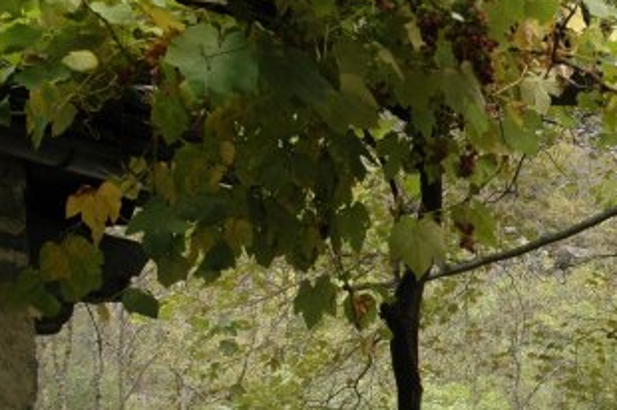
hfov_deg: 20.8
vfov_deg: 14.2
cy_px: 424
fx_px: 1612
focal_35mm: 94
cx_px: 647
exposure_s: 1/100
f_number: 5
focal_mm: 27
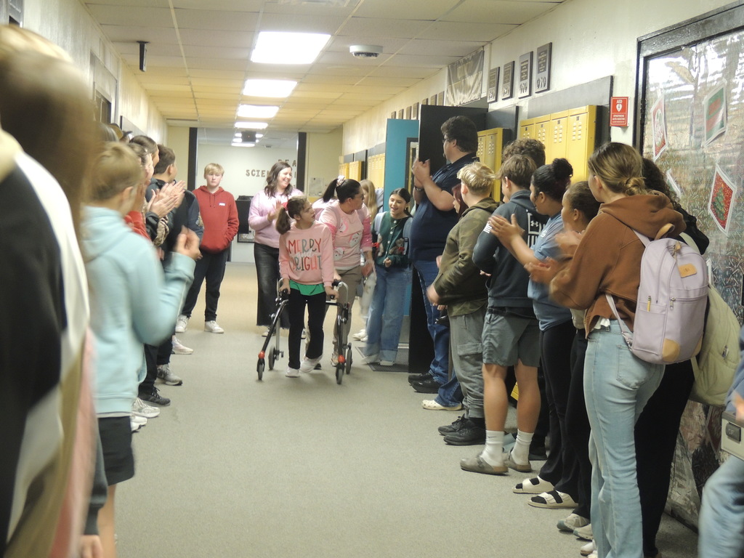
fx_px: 1505
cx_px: 372
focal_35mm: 70
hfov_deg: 27.8
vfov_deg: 21.0
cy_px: 279
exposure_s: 1/20
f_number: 3.9
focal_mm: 12.4
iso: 400
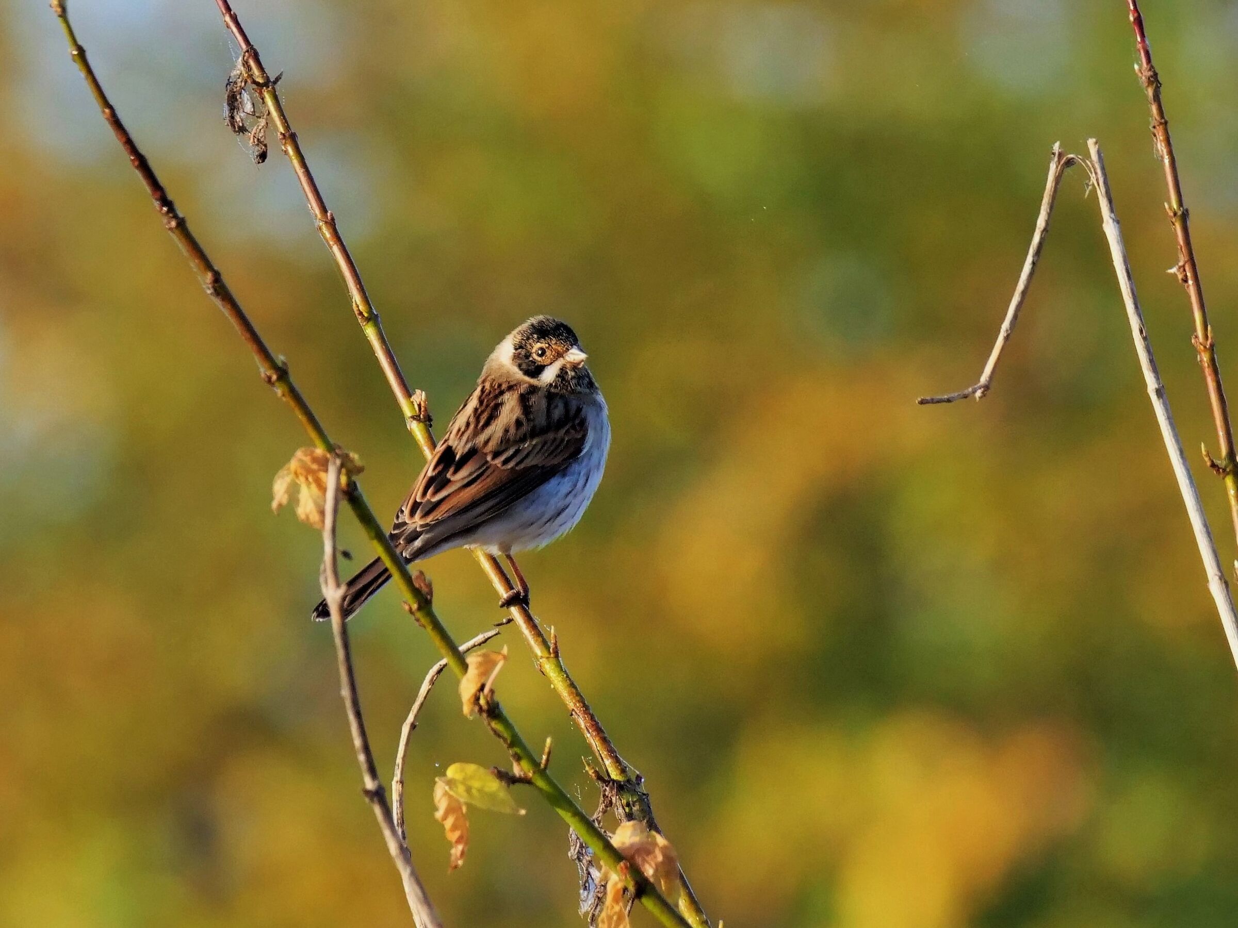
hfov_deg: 2.5
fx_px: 28611
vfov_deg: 1.9
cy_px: 464
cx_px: 619
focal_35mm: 800
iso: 1000
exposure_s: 1/640
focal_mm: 400
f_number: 8
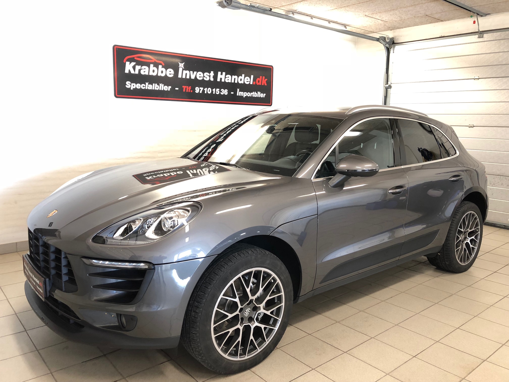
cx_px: 254
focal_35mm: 28
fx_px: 412
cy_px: 191
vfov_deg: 49.7
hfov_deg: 63.4
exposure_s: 1/17
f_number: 1.8
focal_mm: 3.99
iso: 64
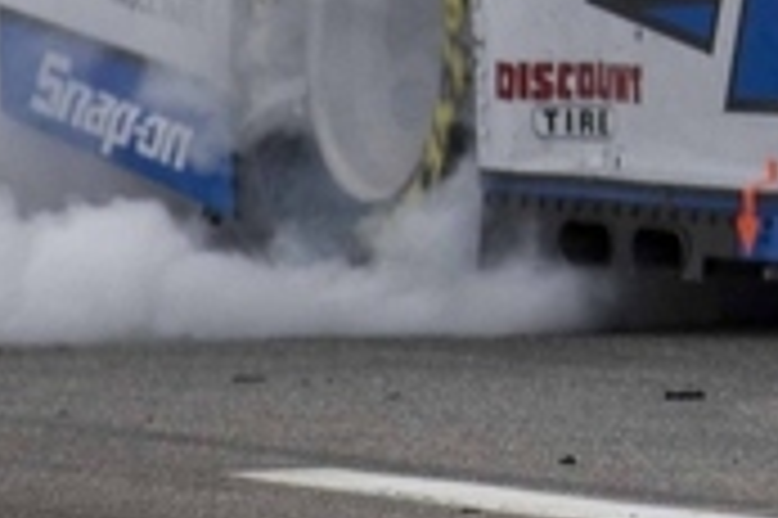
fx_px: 38927
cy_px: -793
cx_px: 1700
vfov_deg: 0.8
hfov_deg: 1.1
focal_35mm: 1803
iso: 250
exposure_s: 1/1600
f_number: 2.8
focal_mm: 170
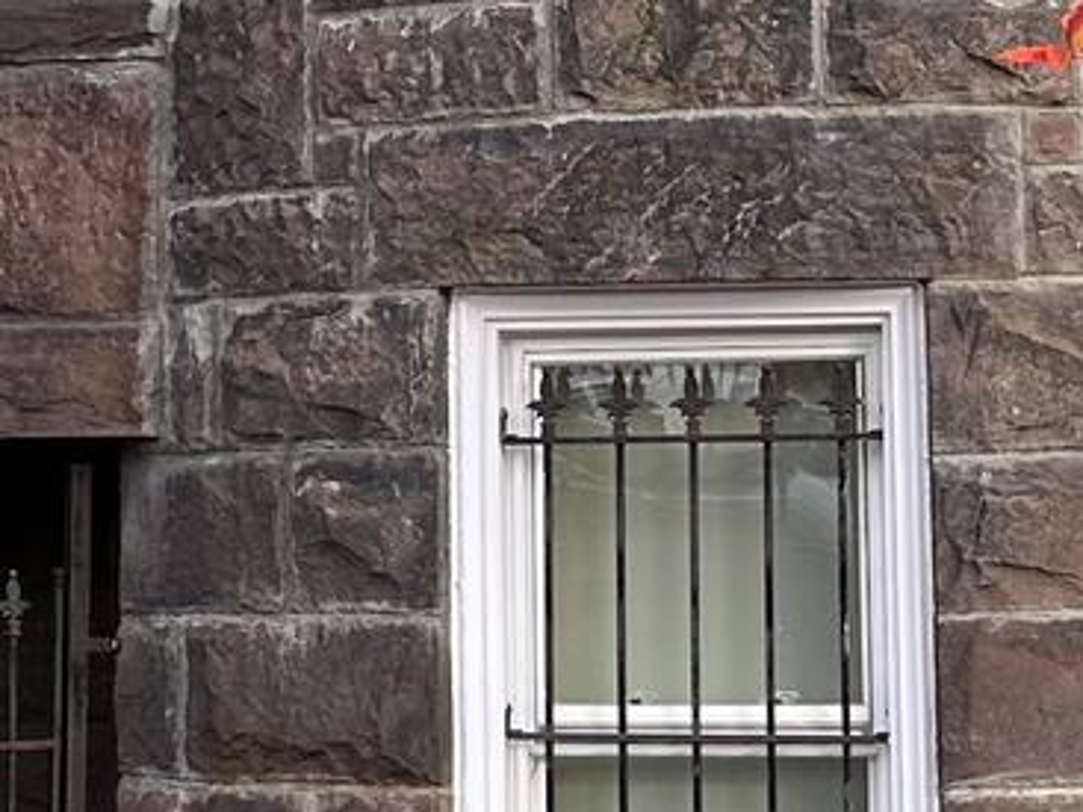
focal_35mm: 134
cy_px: 118
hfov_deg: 14.7
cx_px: 519
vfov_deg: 11.0
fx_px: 4191
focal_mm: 6.86
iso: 80
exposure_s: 1/694
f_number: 1.78
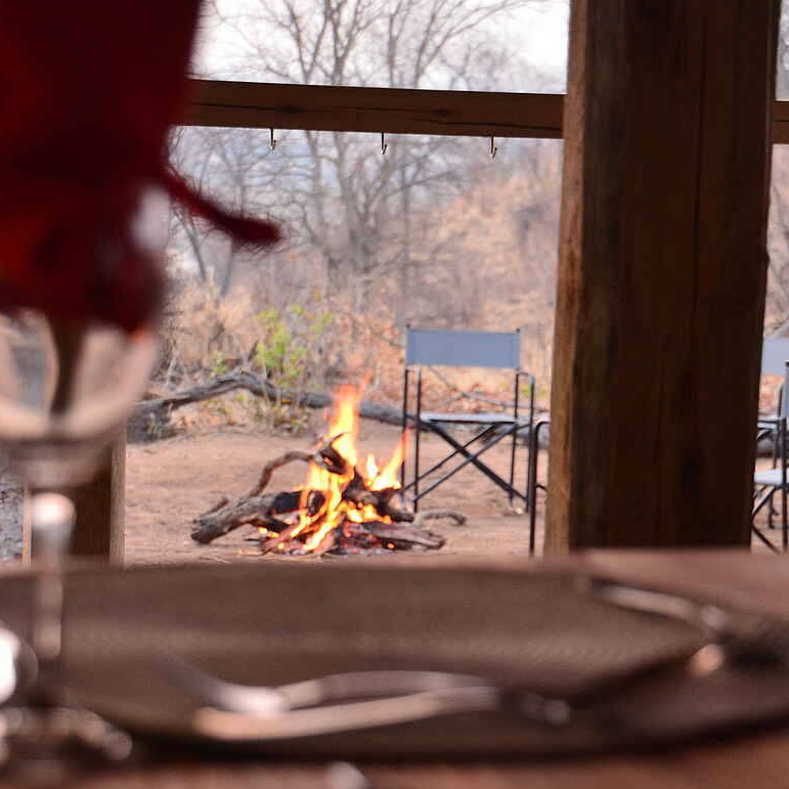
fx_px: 3404
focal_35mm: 132
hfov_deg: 13.2
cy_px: 394
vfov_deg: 13.2
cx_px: 463
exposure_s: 1/30
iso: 1000
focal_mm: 50
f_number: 4.5
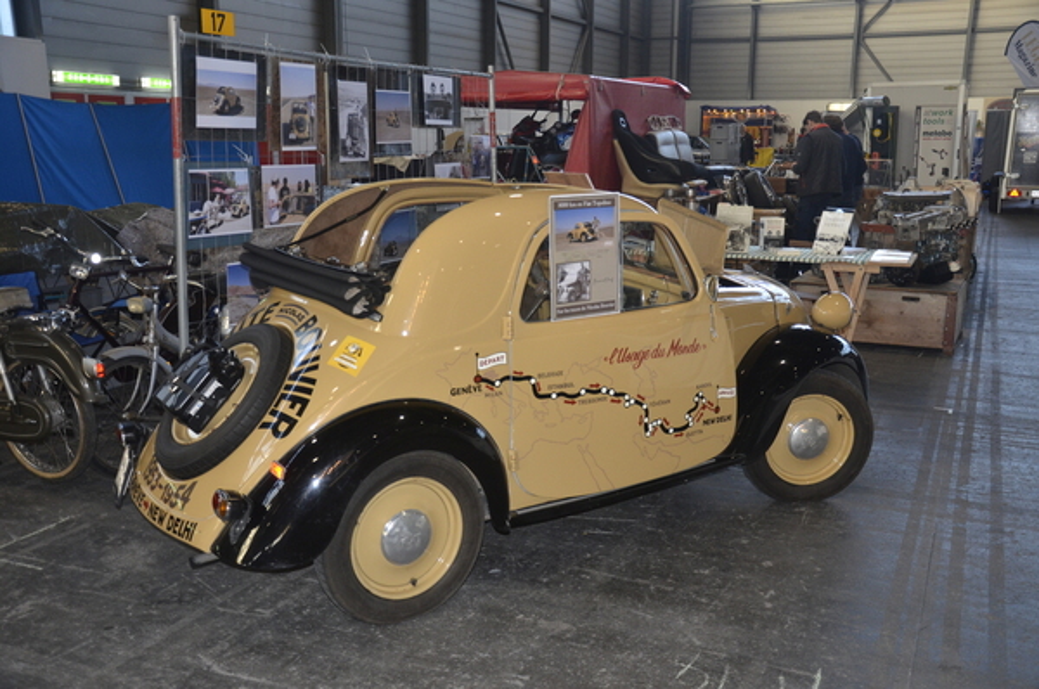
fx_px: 1037
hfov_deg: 53.2
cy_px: 344
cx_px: 520
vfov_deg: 36.8
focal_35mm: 36
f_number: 3.8
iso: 800
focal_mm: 24
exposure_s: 1/60
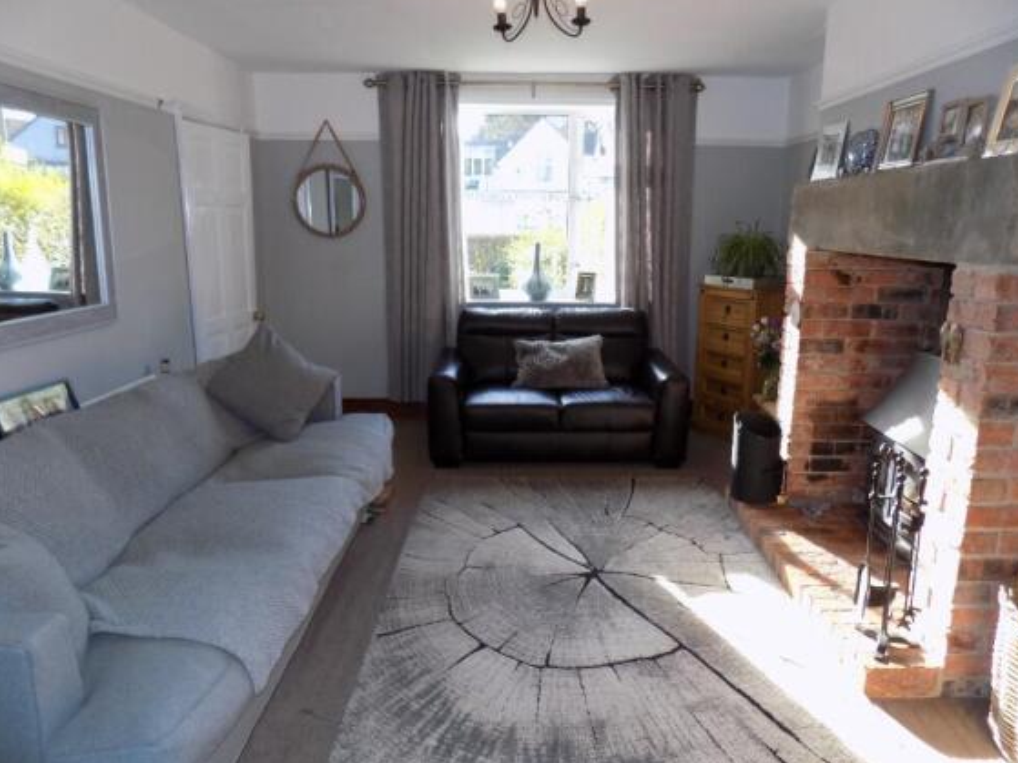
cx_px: 524
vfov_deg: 56.8
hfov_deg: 71.6
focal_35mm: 24
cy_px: 382
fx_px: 706
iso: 80
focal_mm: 4
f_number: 3.1
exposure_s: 1/50
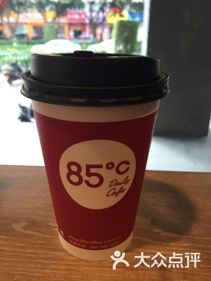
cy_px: 140
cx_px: 106
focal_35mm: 29
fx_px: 236
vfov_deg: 61.7
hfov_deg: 48.2
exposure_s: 1/30
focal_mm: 4.15
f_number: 2.2
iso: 32
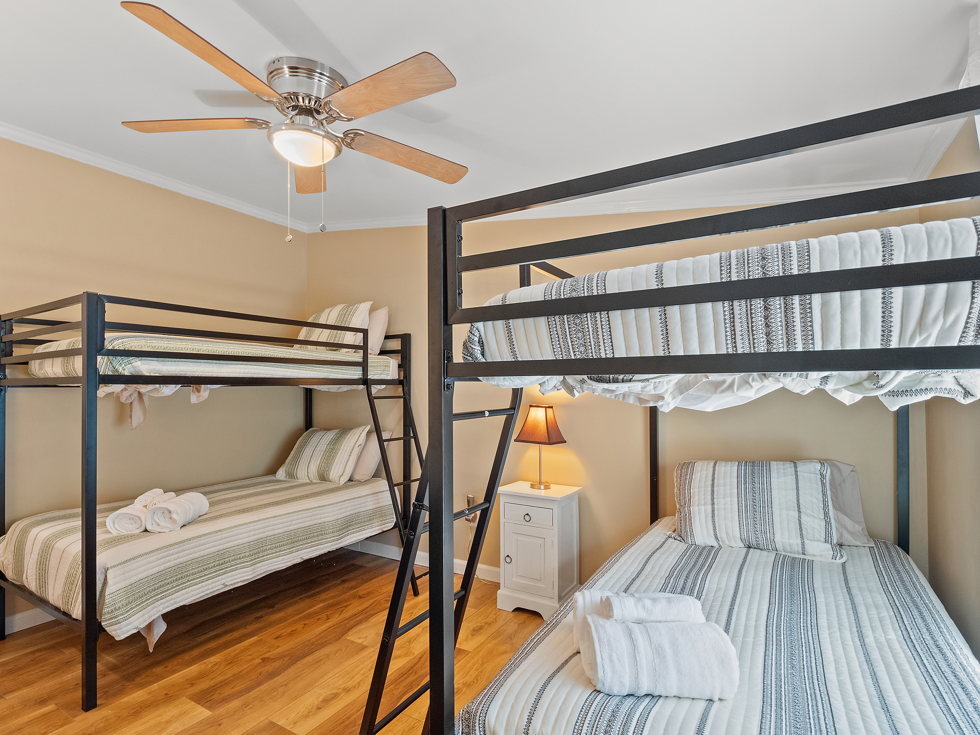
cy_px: 378
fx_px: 481
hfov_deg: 90.9
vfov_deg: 74.7
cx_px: 464
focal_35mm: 17
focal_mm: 8
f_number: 5.6
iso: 400
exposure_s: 1/5
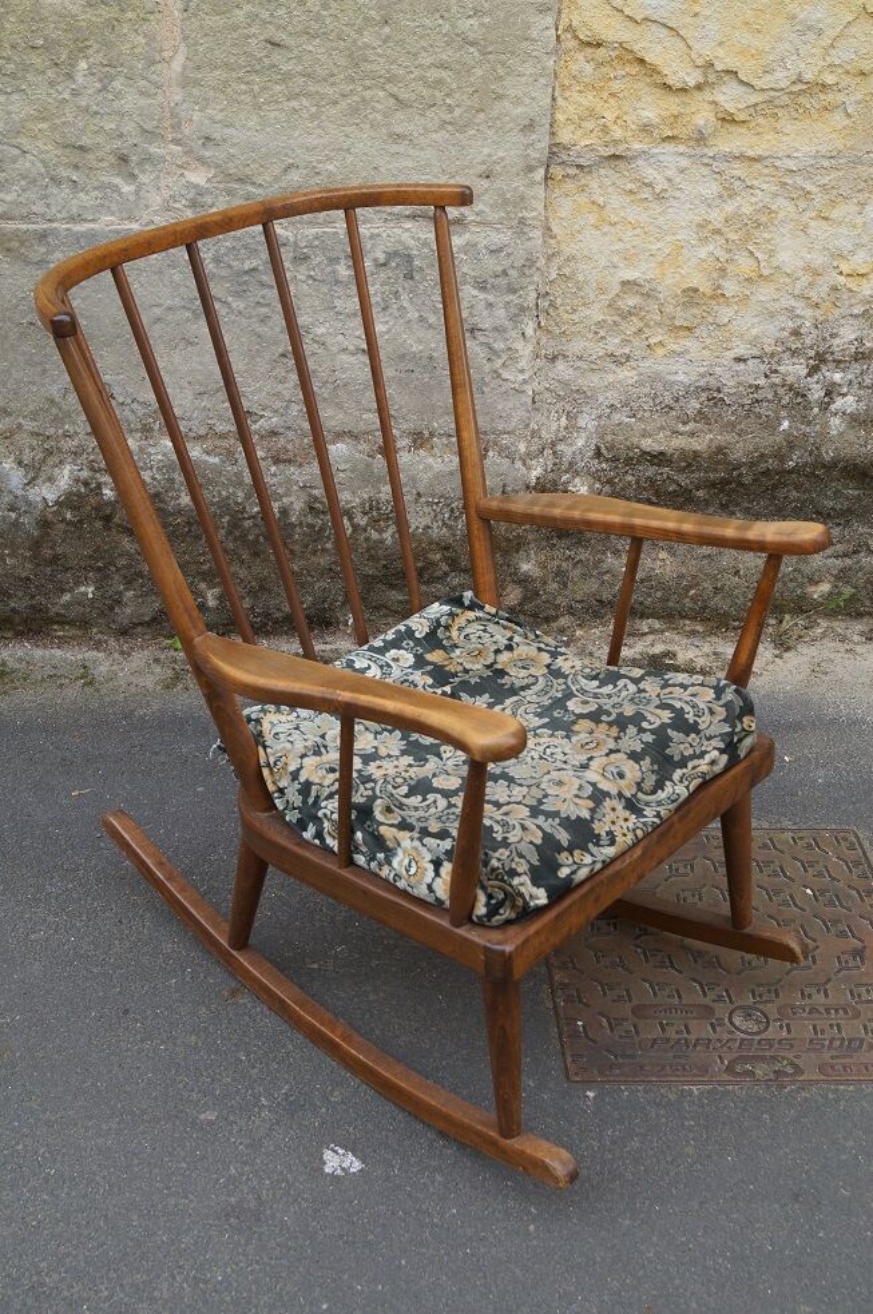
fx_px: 1641
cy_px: 657
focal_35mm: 45
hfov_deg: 29.8
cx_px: 436
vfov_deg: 43.6
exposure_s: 1/60
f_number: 5.6
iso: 100
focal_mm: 30
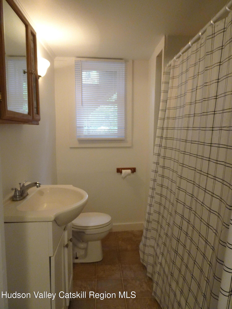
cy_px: 154
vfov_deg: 71.6
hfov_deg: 56.8
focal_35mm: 24
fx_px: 214
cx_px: 116
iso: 640
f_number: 3.5
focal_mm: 4.25
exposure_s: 1/30
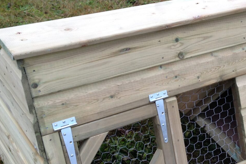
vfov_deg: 18.3
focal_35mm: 74
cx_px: 185
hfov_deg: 27.0
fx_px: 506
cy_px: 120
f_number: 2.4
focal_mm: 4.13
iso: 50
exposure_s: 1/141
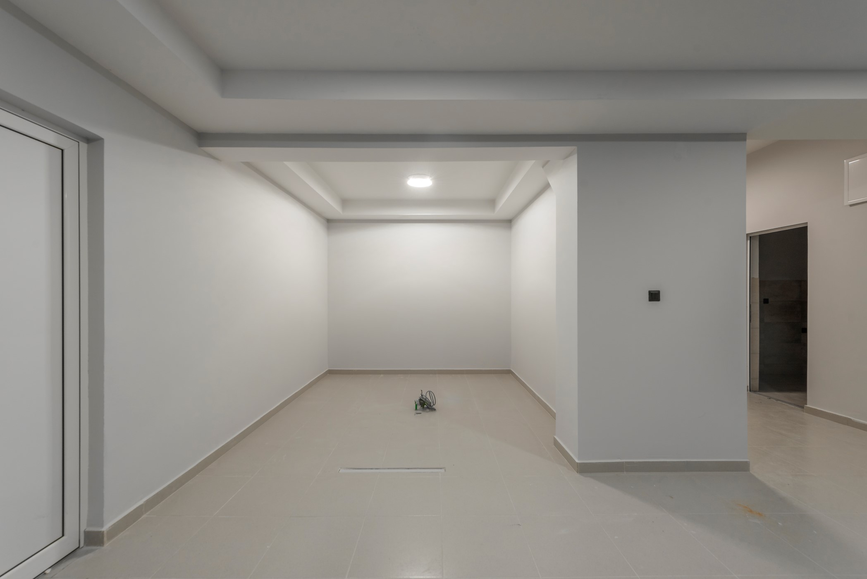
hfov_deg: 104.2
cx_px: 434
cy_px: 290
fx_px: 337
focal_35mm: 14
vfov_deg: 81.3
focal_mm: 14
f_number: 5.6
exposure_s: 1/4
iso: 64
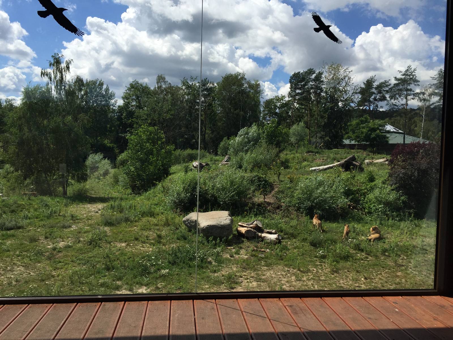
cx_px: 226
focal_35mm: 29
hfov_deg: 61.7
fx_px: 380
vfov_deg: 48.2
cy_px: 170
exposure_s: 1/2475
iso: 32
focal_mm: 4.15
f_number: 2.2
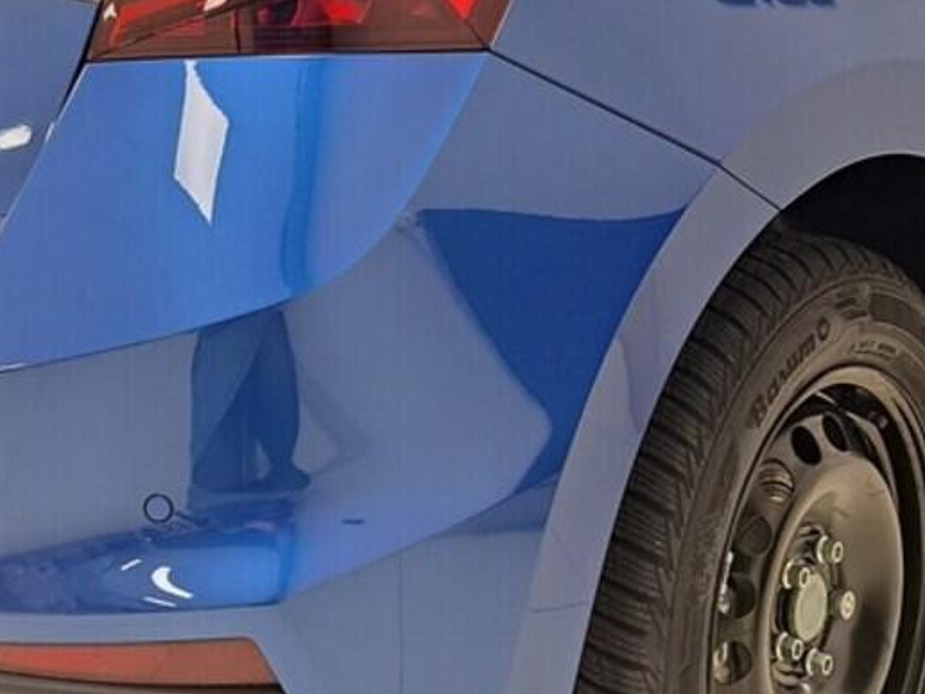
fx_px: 1790
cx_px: 452
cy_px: 161
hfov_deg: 29.0
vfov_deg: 21.7
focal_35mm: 67
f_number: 1.8
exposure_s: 1/50
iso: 100
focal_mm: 5.23
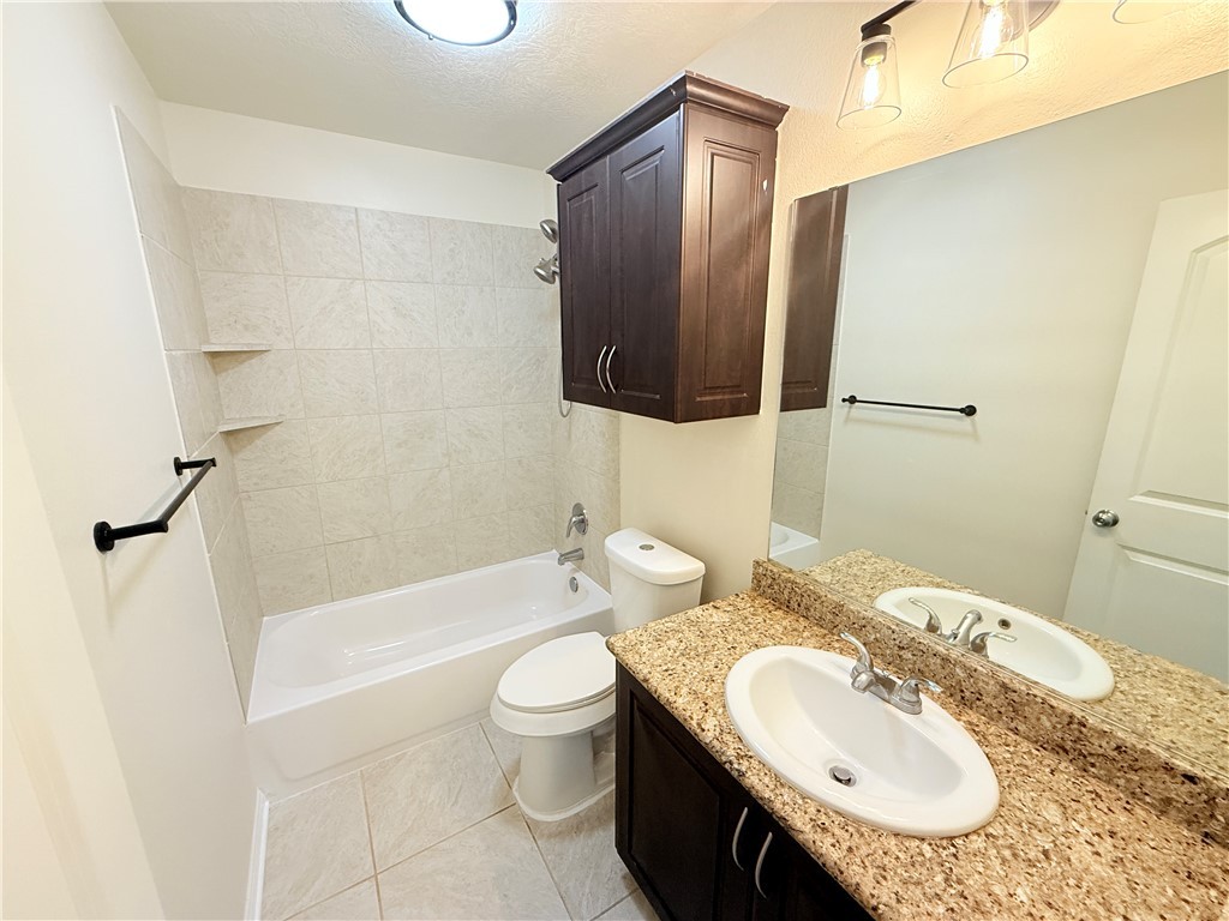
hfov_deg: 102.1
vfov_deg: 85.7
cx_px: 614
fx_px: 497
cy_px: 460
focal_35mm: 14
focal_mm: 2.22
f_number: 2.2
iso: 250
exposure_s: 1/120
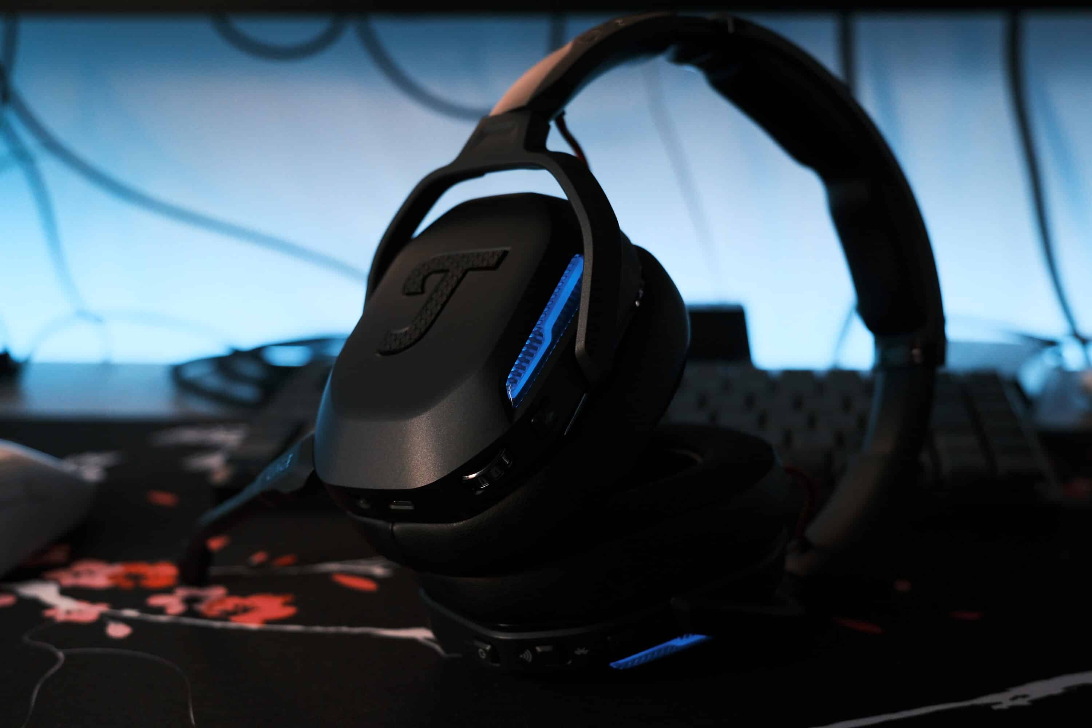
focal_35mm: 48
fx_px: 1456
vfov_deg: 28.1
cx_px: 546
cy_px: 364
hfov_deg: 41.1
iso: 1250
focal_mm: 32.3
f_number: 3.8
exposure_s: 1/100
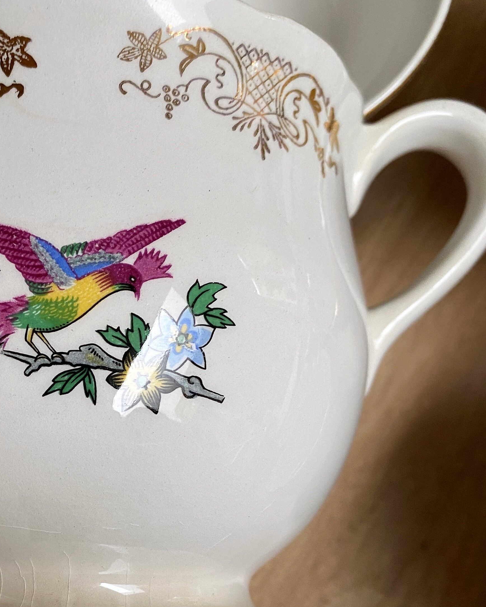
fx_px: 845
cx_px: 74
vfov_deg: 39.0
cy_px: 414
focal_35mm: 47
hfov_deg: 31.0
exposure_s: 1/50
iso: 100
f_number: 1.8
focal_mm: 4.25
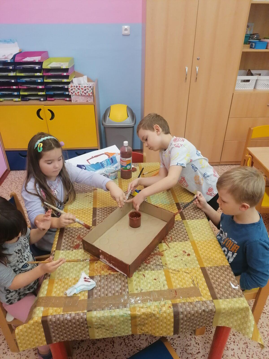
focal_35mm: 27
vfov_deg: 65.3
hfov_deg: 51.4
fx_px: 280
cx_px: 134
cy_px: 180
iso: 250
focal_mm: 4.75
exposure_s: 1/100
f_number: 1.8
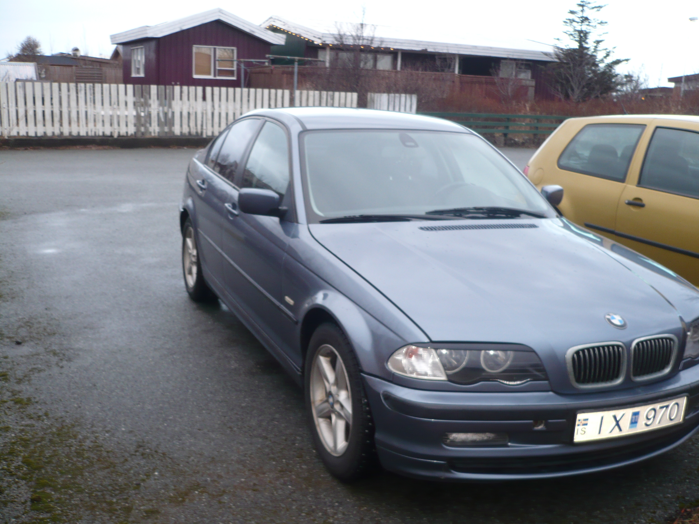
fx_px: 707
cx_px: 350
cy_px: 262
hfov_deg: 52.6
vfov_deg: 40.7
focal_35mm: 35
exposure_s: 1/30
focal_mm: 5.8
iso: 100
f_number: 2.8
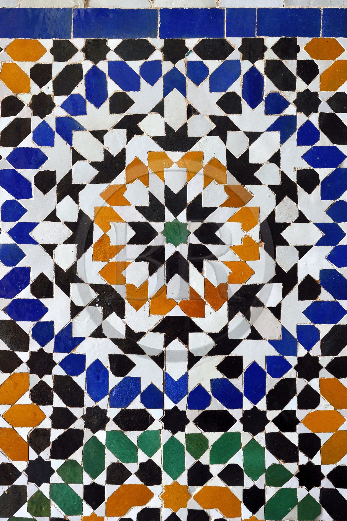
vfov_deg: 28.8
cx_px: 174
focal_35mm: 70
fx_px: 1012
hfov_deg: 19.5
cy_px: 260
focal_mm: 70
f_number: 9
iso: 1600
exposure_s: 1/100
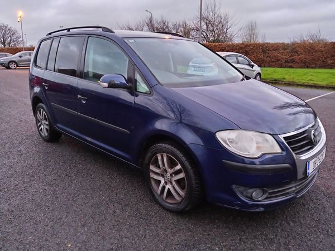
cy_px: 126
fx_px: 261
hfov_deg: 65.3
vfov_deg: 51.4
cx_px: 168
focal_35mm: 27
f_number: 1.8
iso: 1727
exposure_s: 1/20
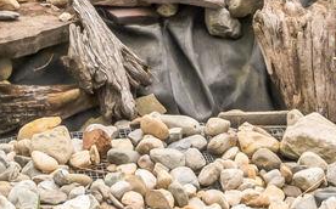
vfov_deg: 9.7
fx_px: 1107
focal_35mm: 121
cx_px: 268
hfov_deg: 17.1
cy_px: -273
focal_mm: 16
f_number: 5.6
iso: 100
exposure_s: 1/400
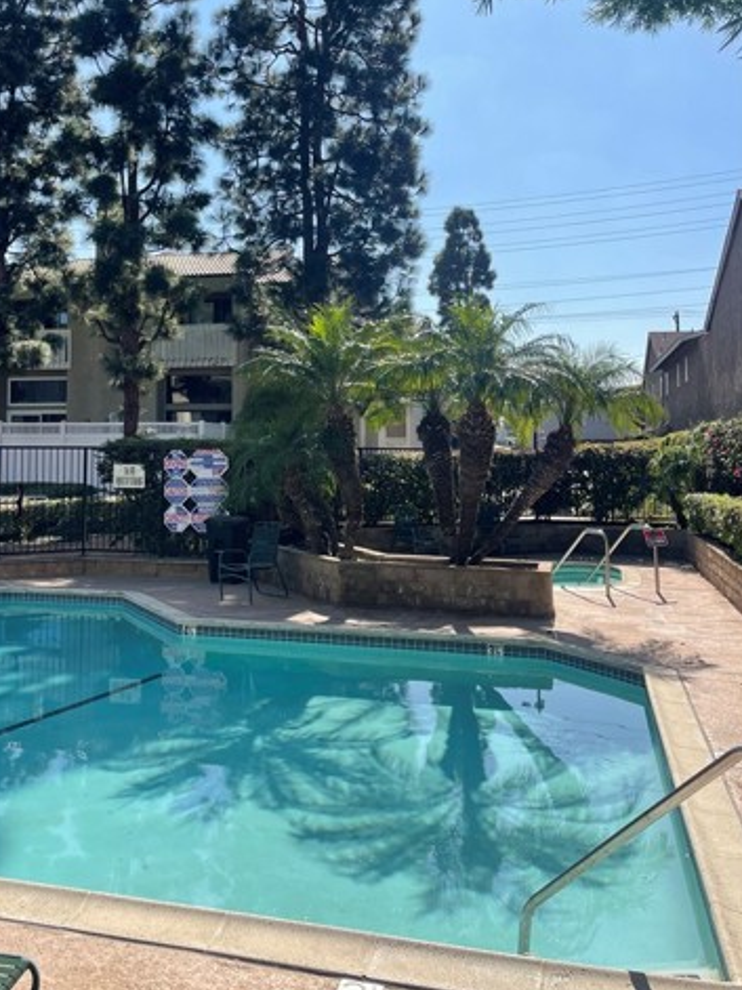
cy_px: 387
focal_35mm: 34
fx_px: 972
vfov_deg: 53.5
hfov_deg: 41.3
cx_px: 259
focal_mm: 5.1
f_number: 1.6
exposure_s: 1/3448
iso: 32
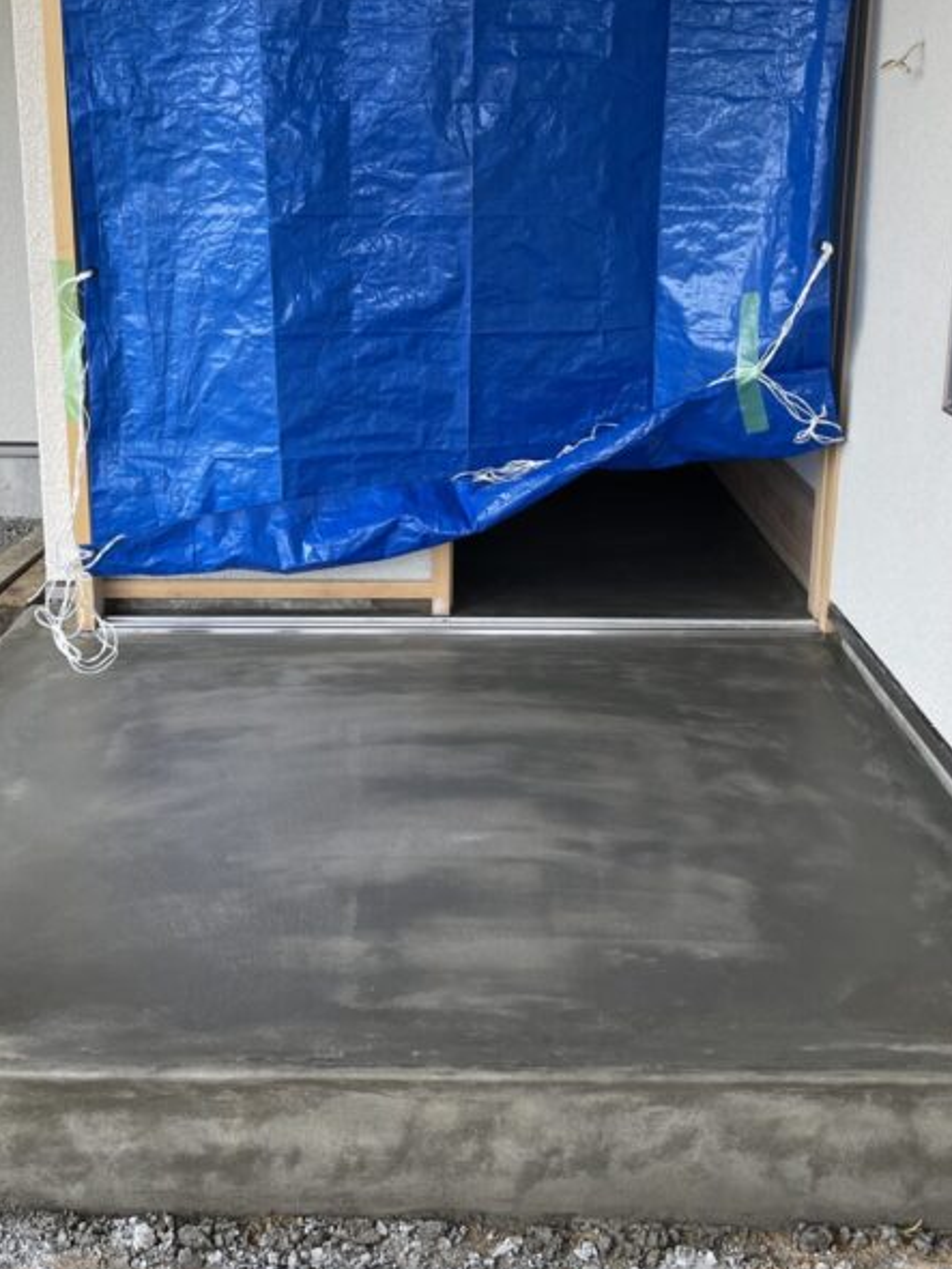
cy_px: 544
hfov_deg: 34.3
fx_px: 1539
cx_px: 417
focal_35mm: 42
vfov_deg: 44.7
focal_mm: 5.1
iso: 32
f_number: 1.6
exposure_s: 1/383
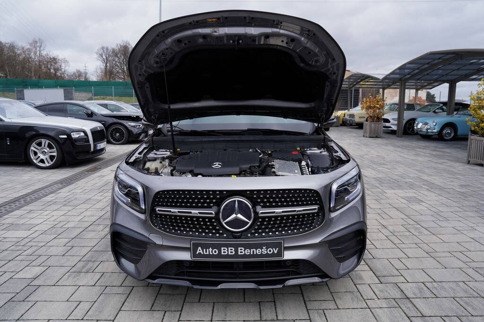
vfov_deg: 53.1
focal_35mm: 24
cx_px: 242
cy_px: 161
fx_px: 323
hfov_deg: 73.8
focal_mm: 24
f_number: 6.3
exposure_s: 1/160
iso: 100
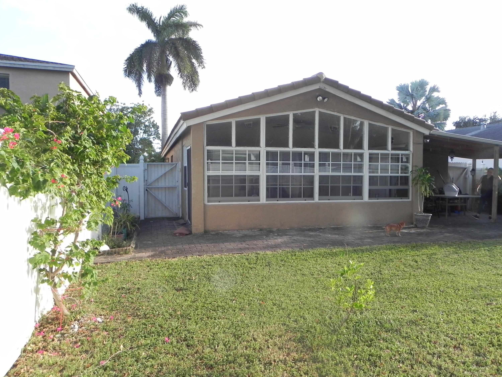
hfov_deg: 67.3
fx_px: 377
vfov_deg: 53.1
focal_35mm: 26
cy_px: 188
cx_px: 251
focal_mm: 4.6
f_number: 4.5
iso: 160
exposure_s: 1/159
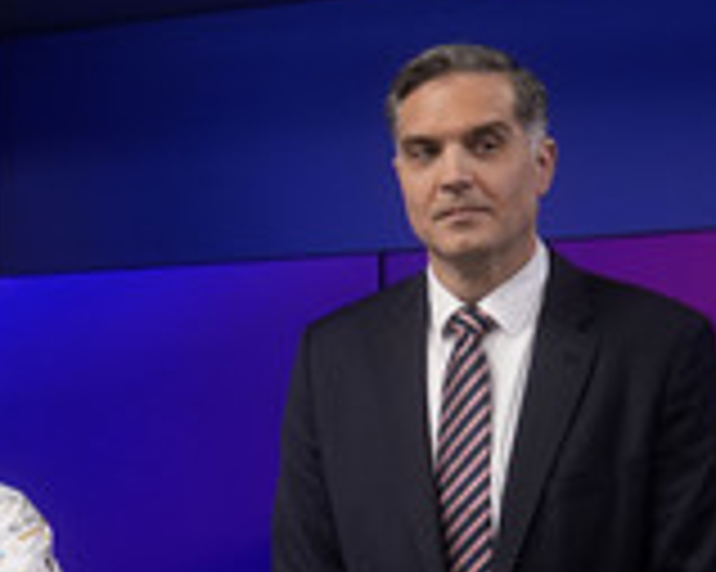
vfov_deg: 12.7
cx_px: -47
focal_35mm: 120
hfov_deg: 15.7
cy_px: 540
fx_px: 2541
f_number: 2.2
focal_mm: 30
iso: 640
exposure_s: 1/250
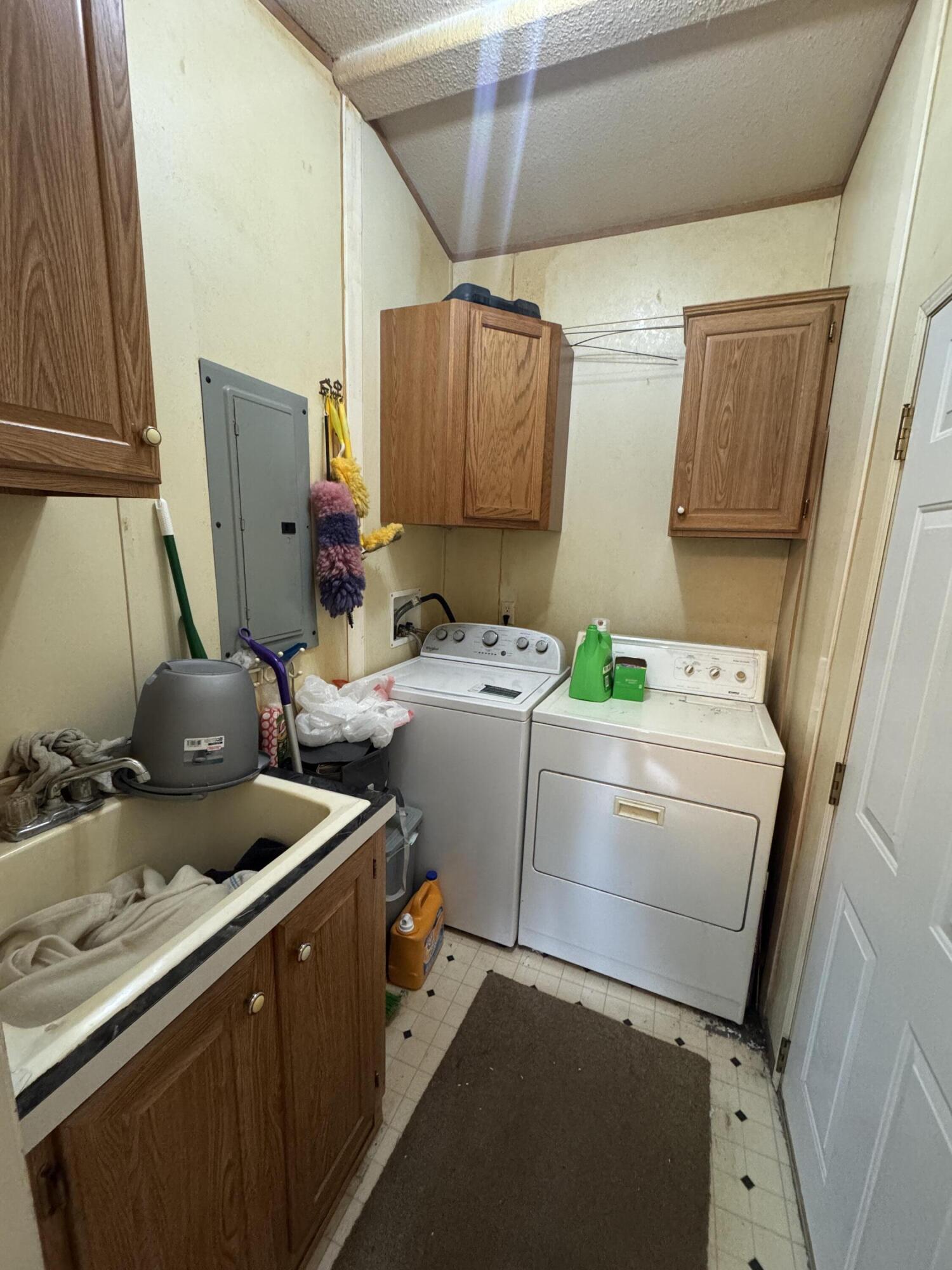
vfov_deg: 102.1
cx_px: 476
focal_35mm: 14
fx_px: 513
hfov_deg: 85.7
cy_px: 635
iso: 640
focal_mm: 2.22
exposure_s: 1/60
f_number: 2.2
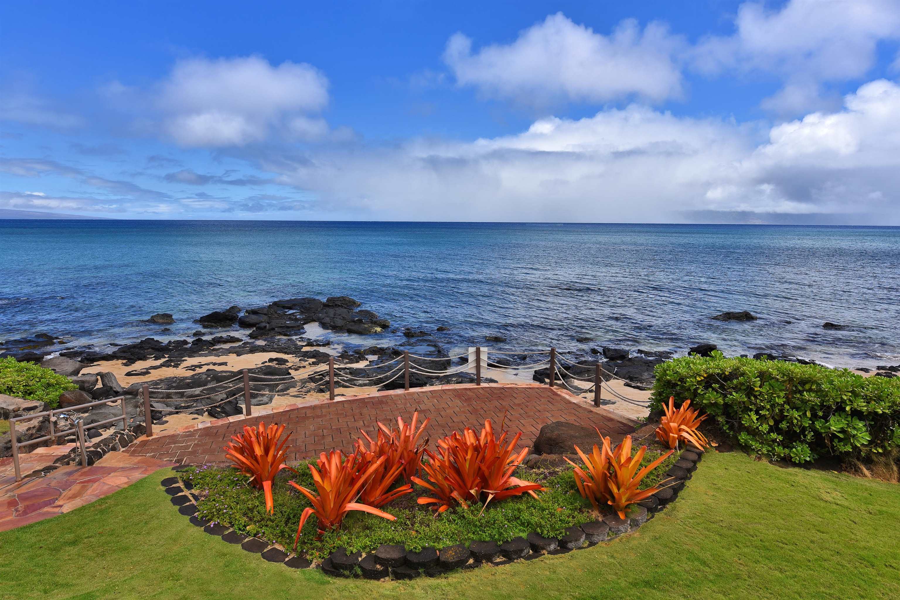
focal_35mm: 20
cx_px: 450
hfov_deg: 84.0
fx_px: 500
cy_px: 300
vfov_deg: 61.9
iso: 80
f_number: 11
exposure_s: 1/200
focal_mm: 20
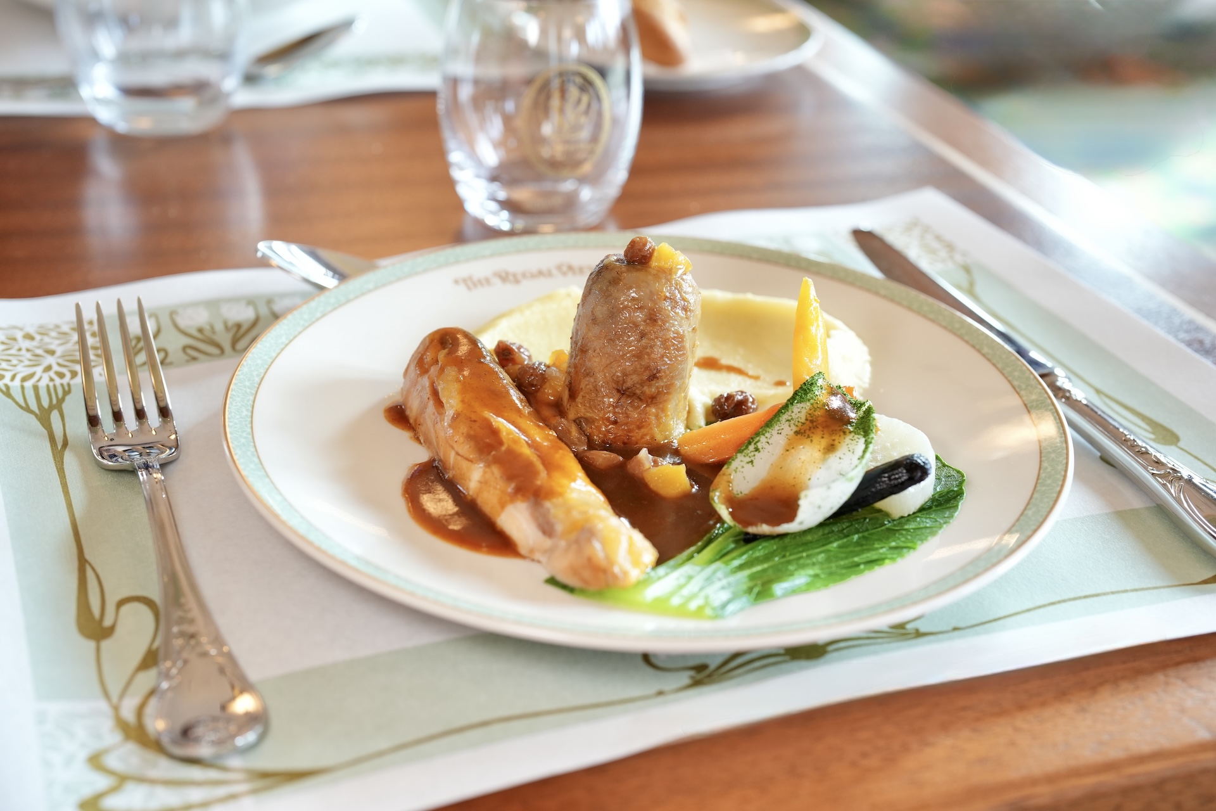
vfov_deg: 27.0
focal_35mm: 50
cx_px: 608
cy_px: 406
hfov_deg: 39.6
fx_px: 1689
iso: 1000
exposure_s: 1/60
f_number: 4.5
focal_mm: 50
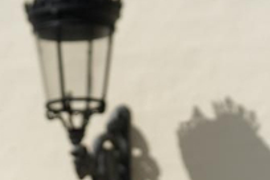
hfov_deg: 2.5
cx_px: -25
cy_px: 479
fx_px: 6187
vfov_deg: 1.7
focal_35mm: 825
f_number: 2.8
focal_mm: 105
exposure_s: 1/4000
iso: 100
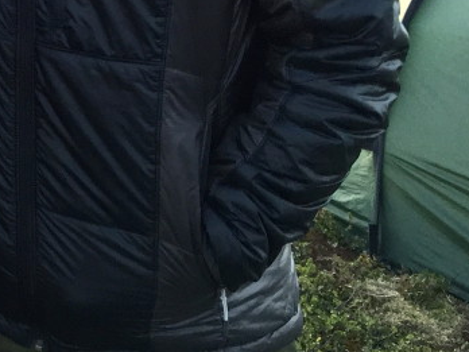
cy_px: -185
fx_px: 1355
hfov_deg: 17.2
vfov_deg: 13.8
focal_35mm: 100
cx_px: -287
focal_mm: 4.2
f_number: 2.2
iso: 32
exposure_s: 1/60
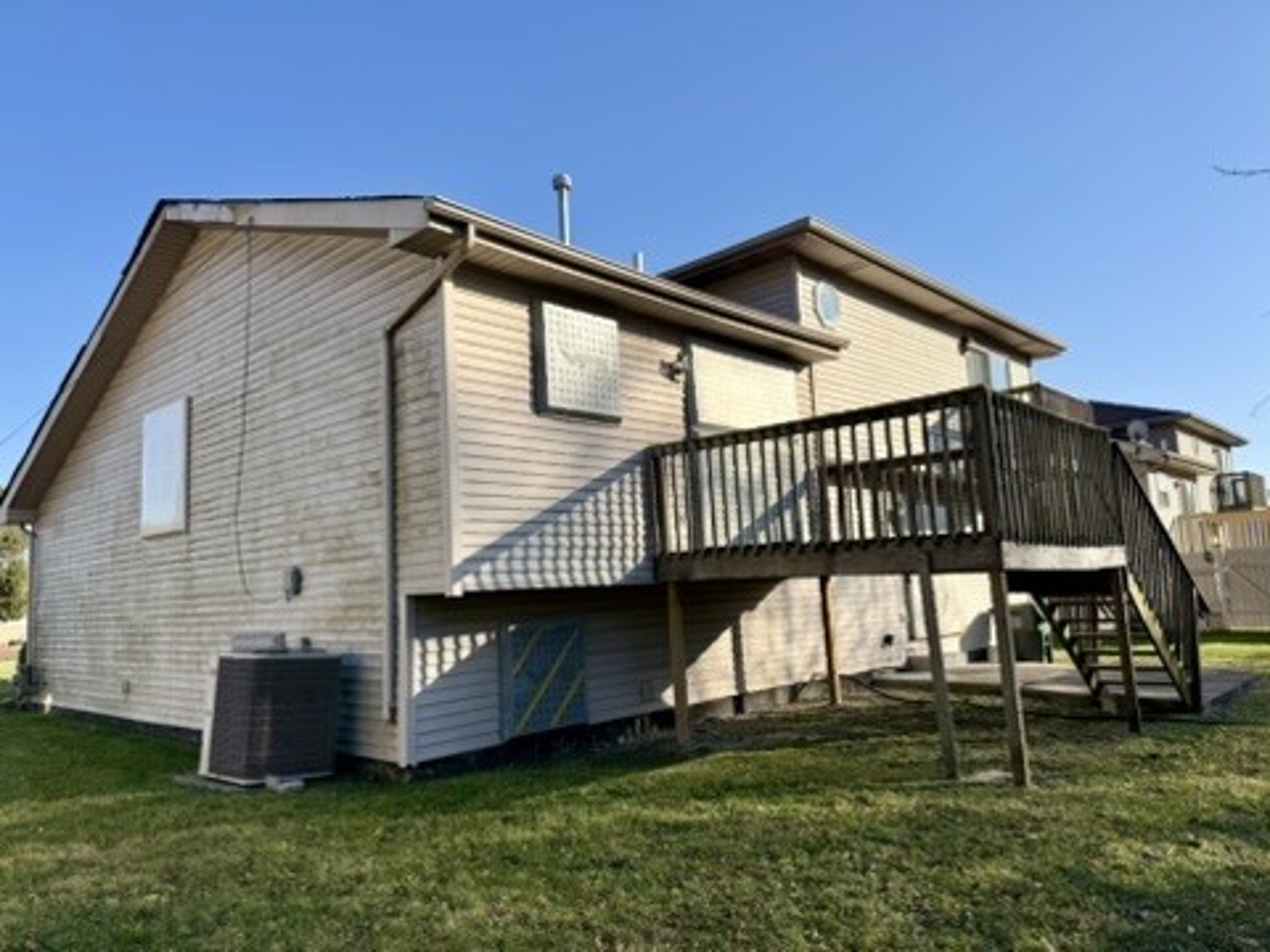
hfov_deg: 71.6
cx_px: 635
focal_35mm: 24
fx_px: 881
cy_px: 476
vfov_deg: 56.8
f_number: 1.78
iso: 80
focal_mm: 6.76
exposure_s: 1/2801
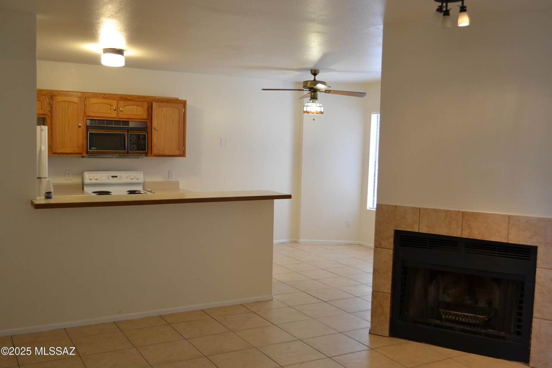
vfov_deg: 36.9
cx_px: 276
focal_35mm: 36
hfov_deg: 53.1
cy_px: 184
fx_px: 552
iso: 400
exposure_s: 1/20
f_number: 4
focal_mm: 24
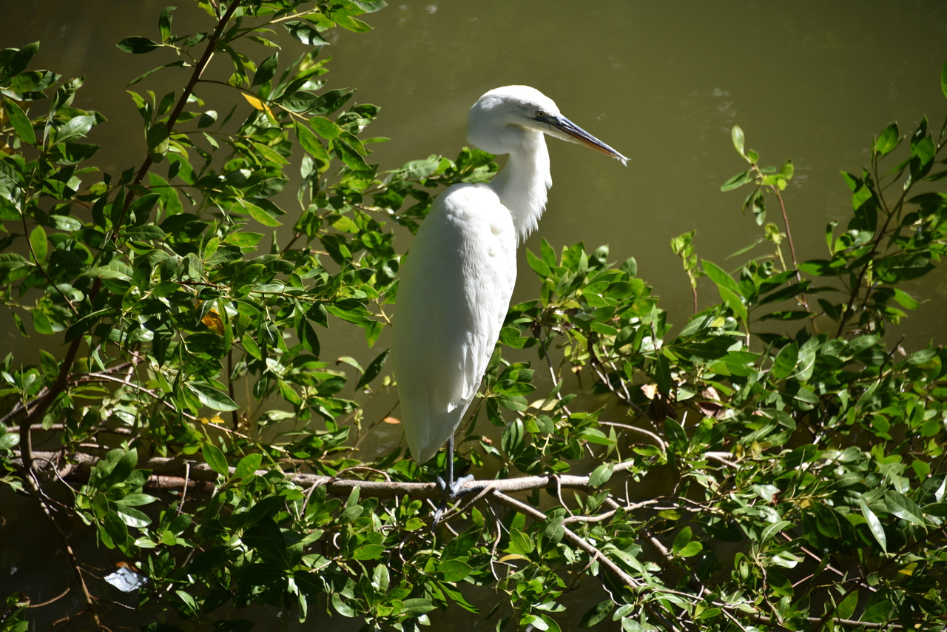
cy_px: 316
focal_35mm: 300
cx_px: 474
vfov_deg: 4.6
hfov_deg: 6.9
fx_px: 7893
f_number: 5.6
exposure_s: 1/640
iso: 200
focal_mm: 300
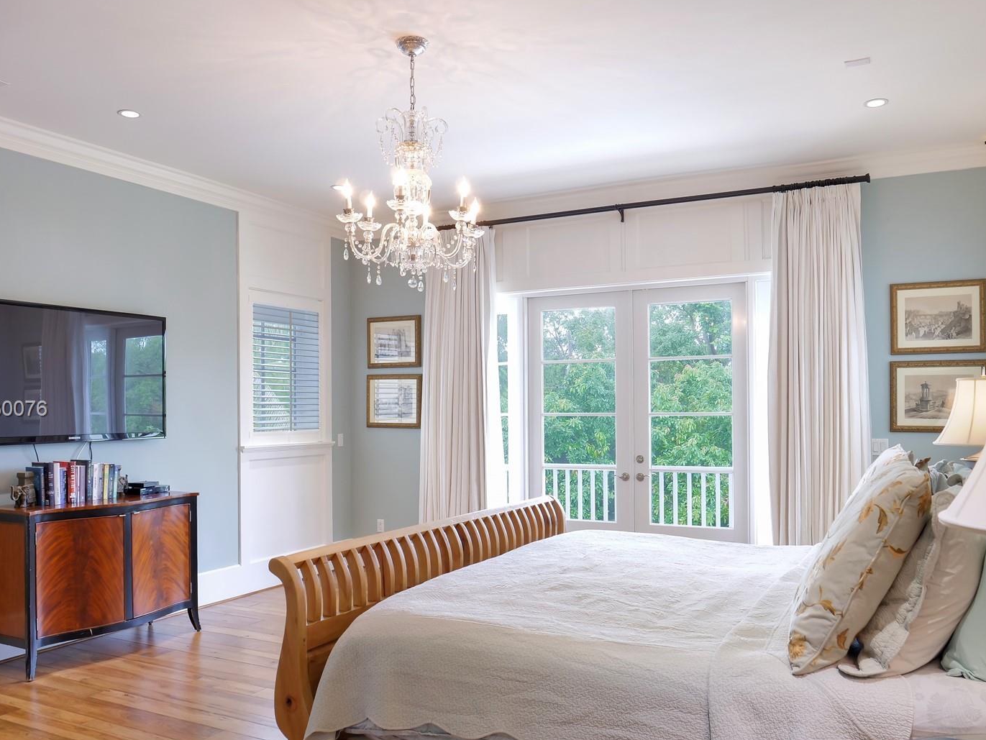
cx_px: 513
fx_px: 798
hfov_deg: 63.4
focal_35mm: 28
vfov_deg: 49.7
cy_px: 410
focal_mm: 12
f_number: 4
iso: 400
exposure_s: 1/15
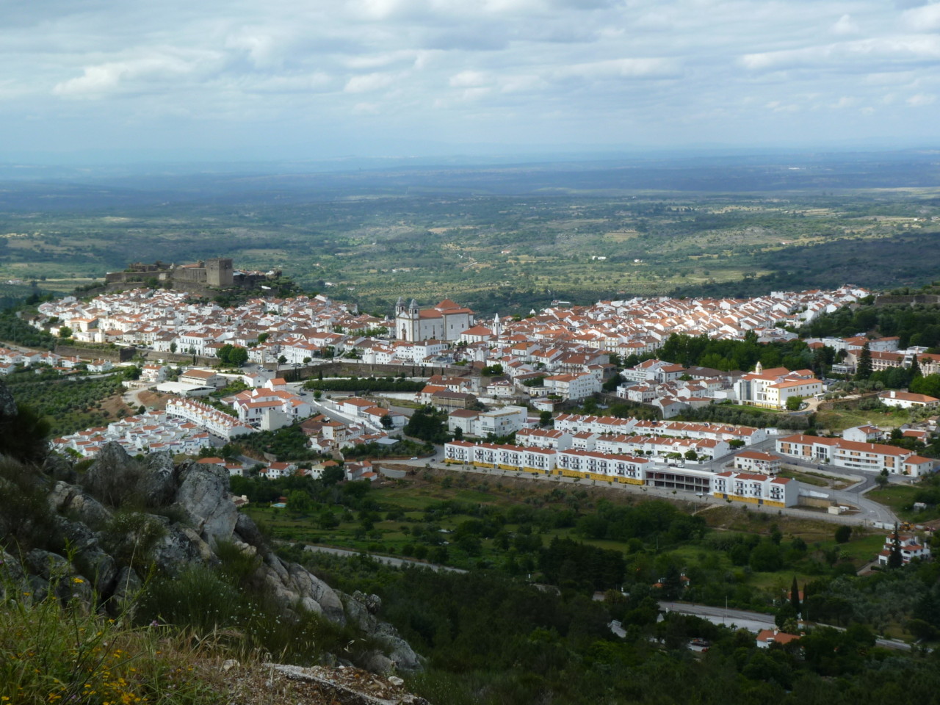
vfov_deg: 21.9
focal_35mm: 67
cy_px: 352
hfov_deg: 29.0
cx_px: 470
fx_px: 1819
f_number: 5.6
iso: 80
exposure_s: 1/250
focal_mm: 11.9
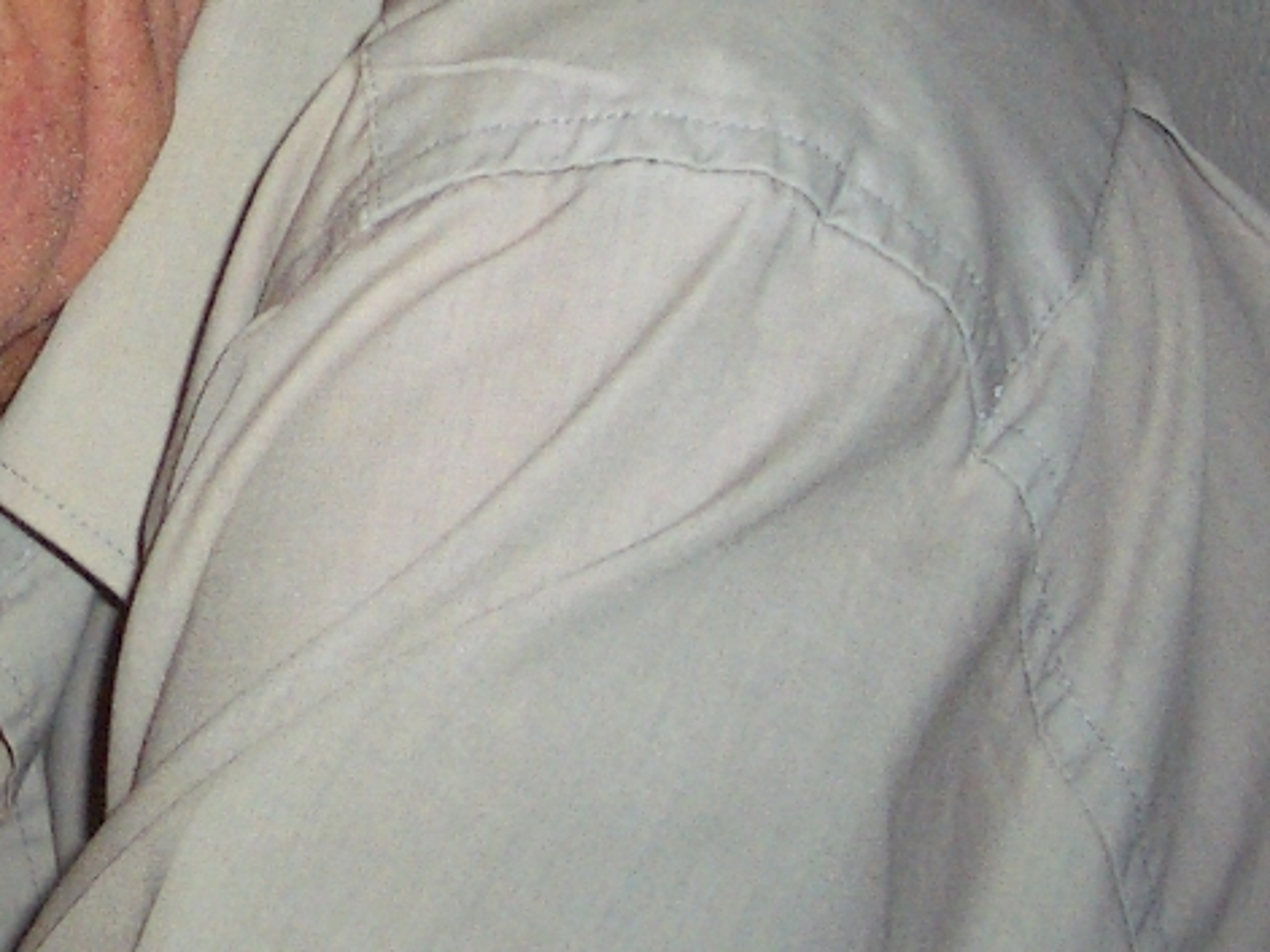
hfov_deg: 16.1
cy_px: -216
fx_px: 4365
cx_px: -84
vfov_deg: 12.1
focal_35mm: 119
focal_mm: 5.8
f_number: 2.6
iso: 100
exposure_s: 1/60
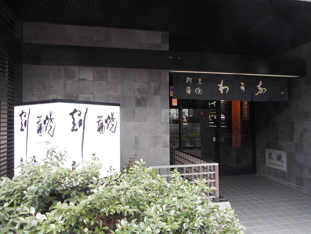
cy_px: 117
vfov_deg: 54.9
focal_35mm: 25
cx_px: 156
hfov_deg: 69.4
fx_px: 225
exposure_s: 1/30
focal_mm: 4.5
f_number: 3.7
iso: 125
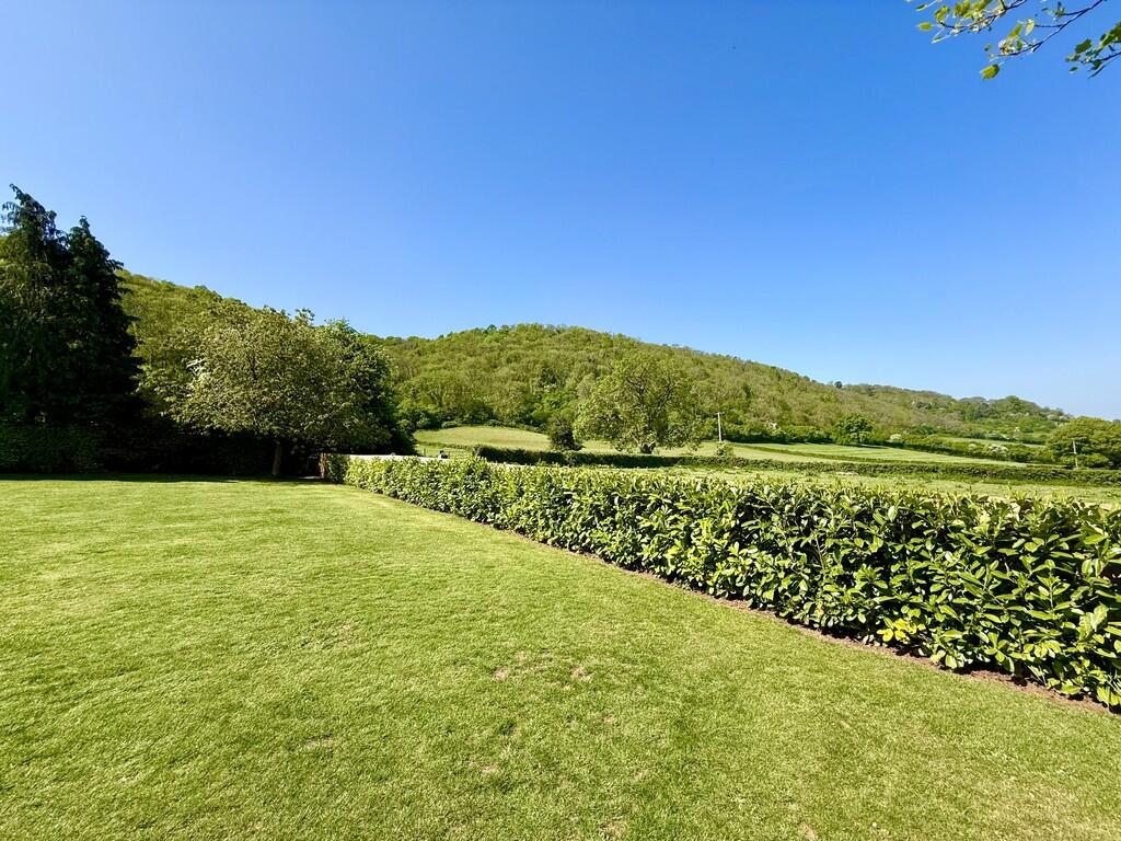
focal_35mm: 14
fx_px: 453
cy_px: 420
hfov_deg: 102.1
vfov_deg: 85.7
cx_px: 560
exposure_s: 1/1211
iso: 50
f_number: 2.2
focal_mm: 2.22
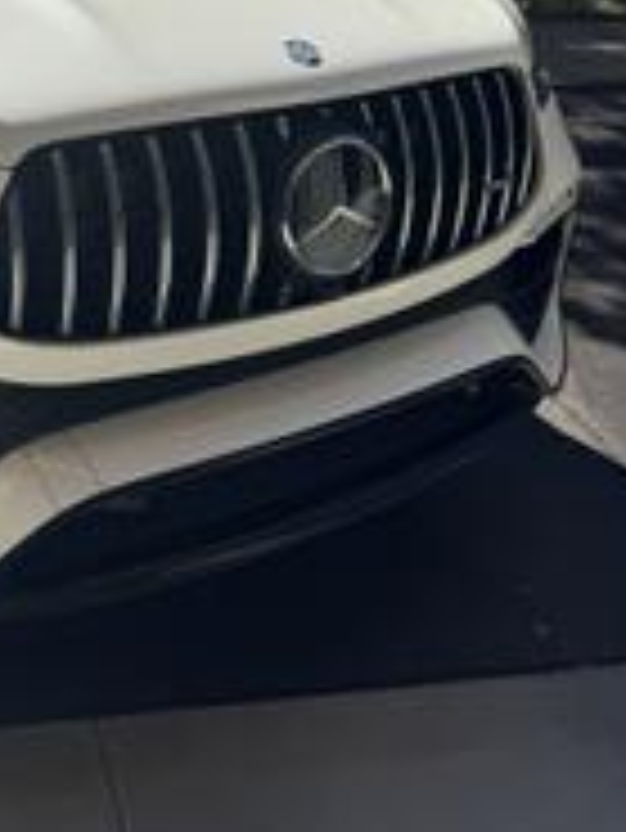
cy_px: 54
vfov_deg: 36.1
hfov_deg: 28.1
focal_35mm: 49
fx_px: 1180
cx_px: 18
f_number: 1.78
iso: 80
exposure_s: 1/7092
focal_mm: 6.76
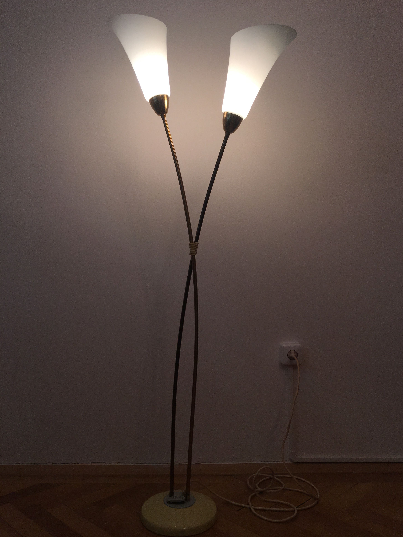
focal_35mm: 30
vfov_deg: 60.0
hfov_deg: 46.8
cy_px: 268
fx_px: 466
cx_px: 207
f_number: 2.2
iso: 40
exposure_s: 1/100
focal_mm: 4.15
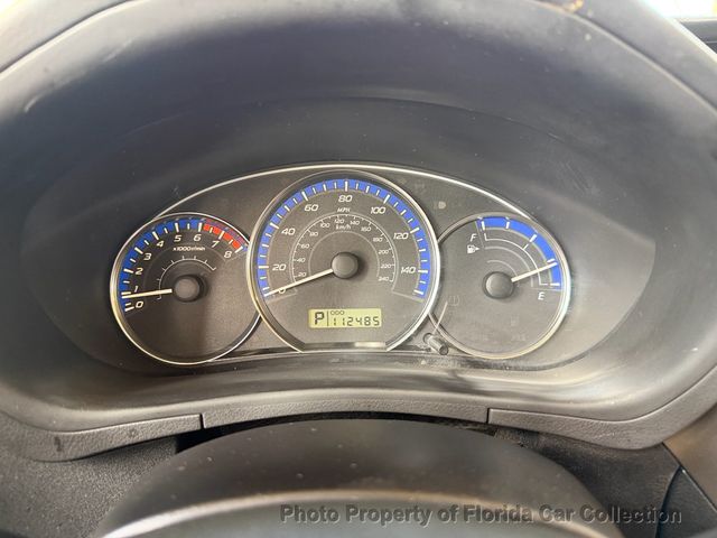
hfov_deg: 71.6
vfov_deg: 56.8
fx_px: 497
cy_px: 269
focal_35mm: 24
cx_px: 358
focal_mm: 6.76
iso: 400
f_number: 1.78
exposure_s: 1/60
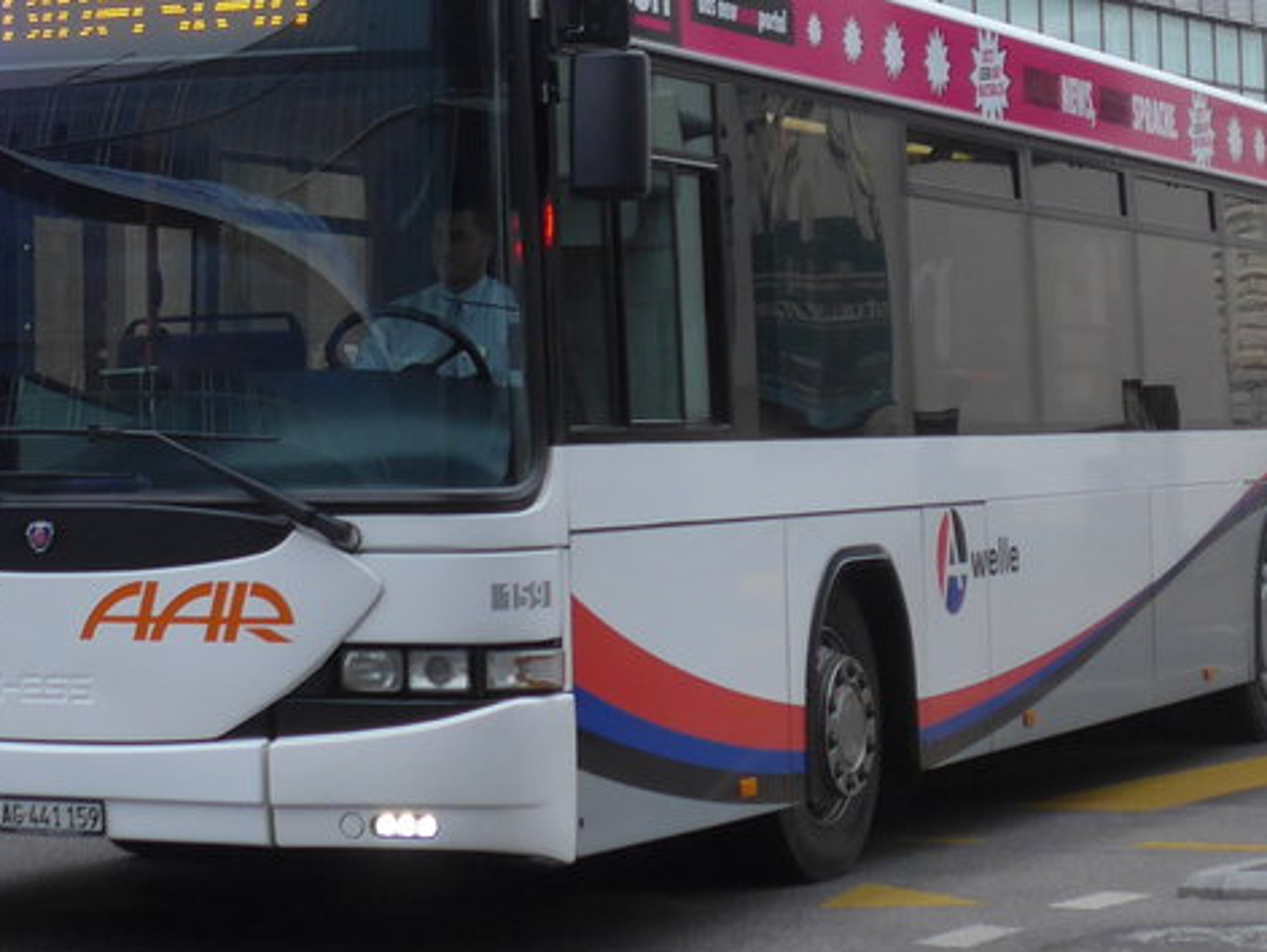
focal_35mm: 112
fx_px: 4103
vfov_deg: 13.1
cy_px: 70
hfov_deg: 17.2
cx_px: 46
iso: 160
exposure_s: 1/250
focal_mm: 9
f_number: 2.8
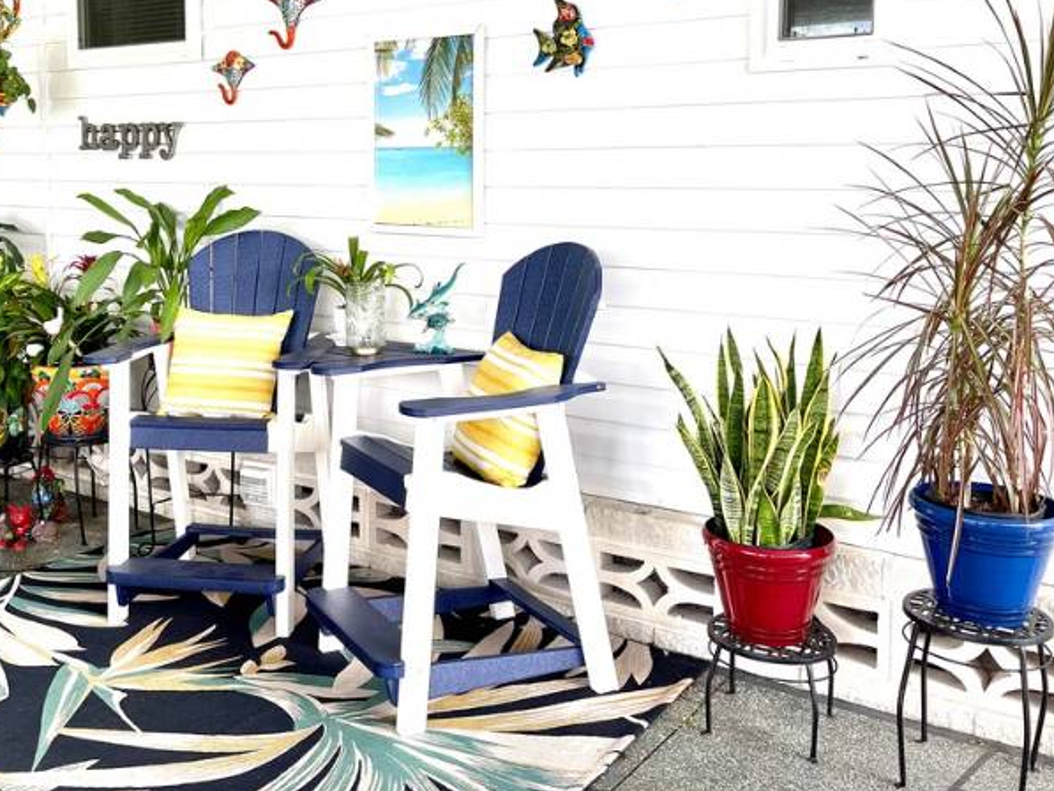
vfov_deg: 38.1
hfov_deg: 49.6
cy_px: 245
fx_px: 1127
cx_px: 387
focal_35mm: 37
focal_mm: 5.1
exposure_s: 1/127
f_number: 1.6
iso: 32
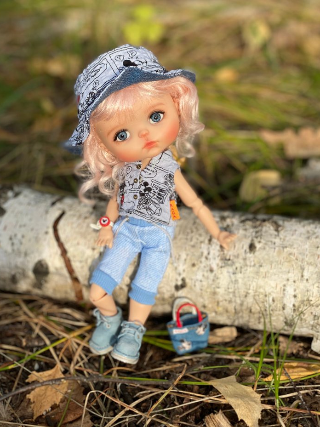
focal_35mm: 56
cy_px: 200
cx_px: 166
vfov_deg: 34.4
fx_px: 691
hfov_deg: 26.1
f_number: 2
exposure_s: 1/266
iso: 20
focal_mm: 6
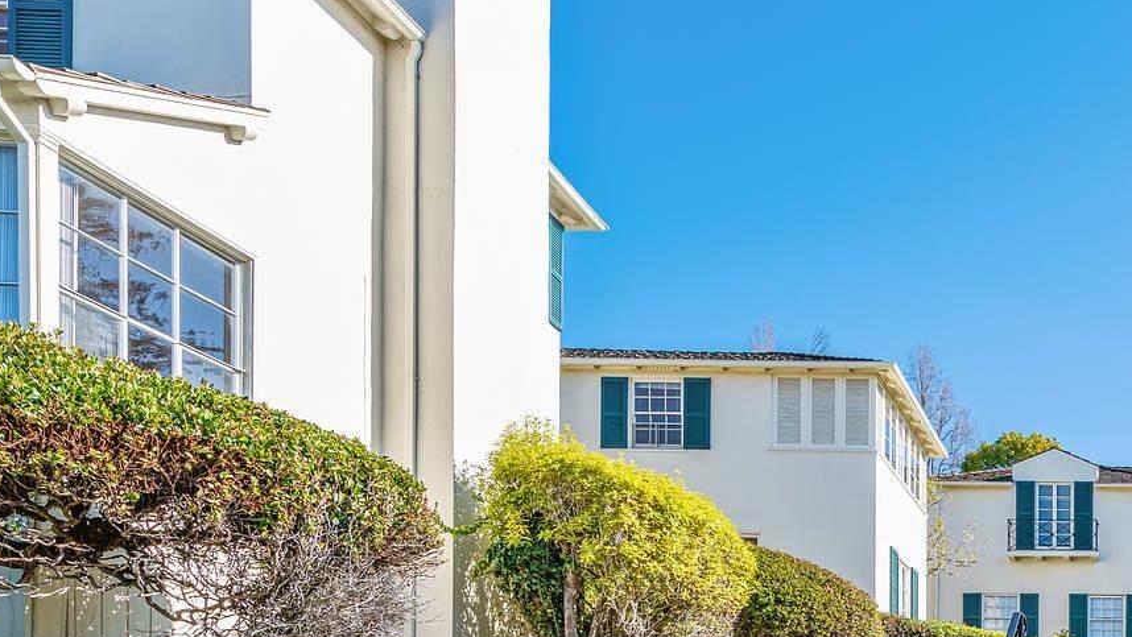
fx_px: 1201
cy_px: 750
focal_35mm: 40
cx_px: 1164
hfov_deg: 42.6
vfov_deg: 26.6
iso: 64
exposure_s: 1/125
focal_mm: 16
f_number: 11
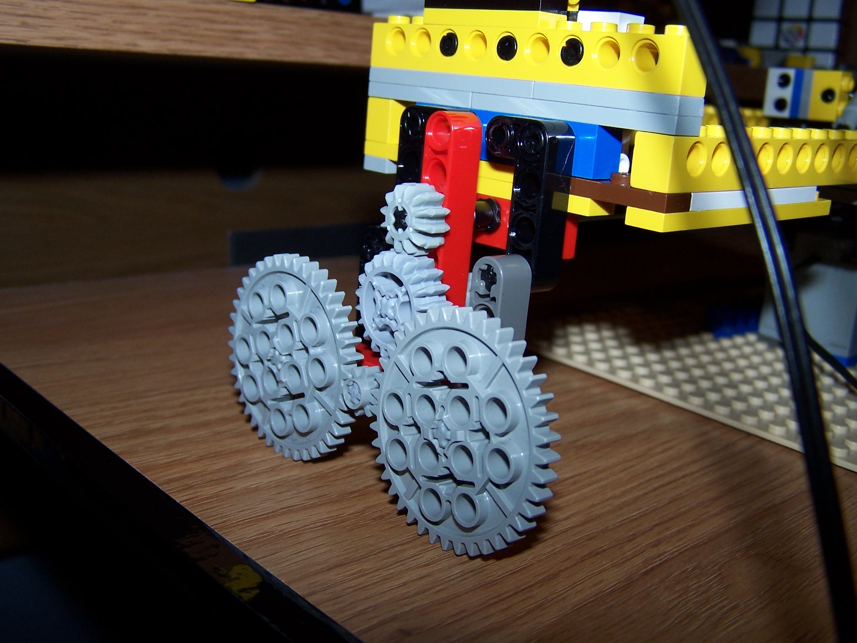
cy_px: 322
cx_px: 428
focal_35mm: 38
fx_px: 941
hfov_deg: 49.0
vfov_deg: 37.7
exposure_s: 1/60
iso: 80
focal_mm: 6.3
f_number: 2.8
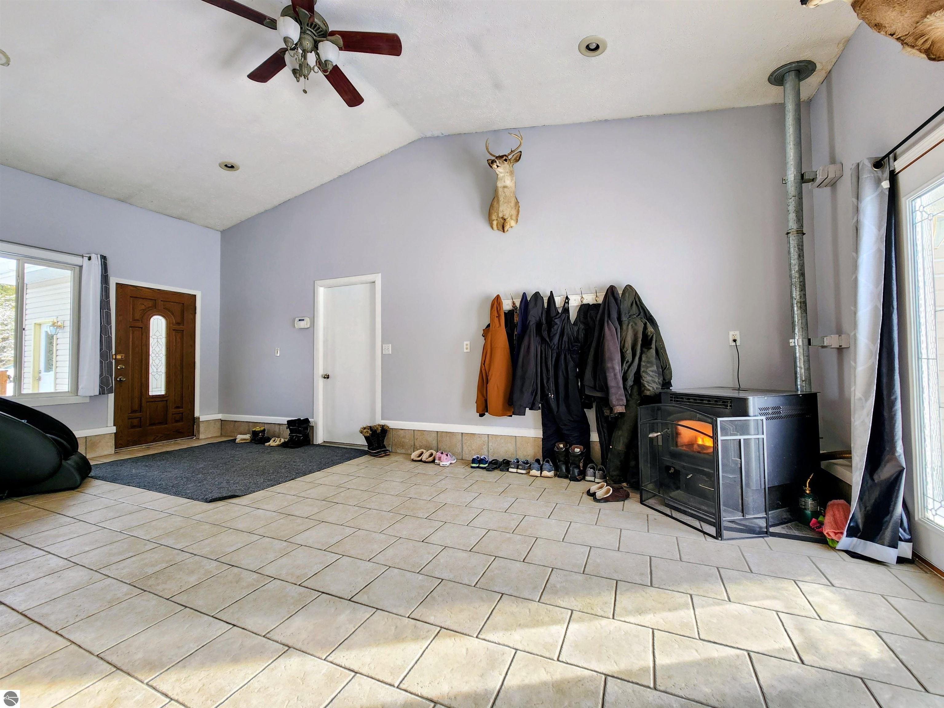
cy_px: 354
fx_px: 355
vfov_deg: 89.9
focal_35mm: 13
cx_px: 472
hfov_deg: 106.2
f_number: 2.2
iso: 80
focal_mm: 2.2
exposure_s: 1/60
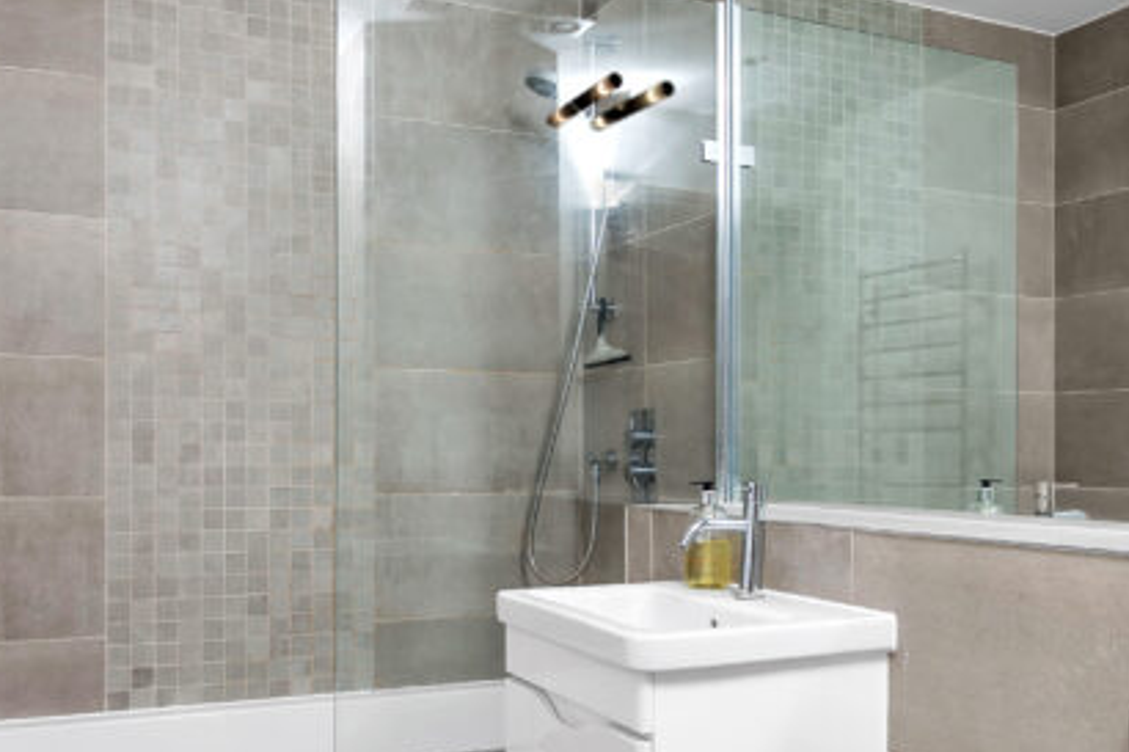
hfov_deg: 54.4
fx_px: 1097
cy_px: 423
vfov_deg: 37.8
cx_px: 622
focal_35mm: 35
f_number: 8
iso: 400
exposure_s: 1/50
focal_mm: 14
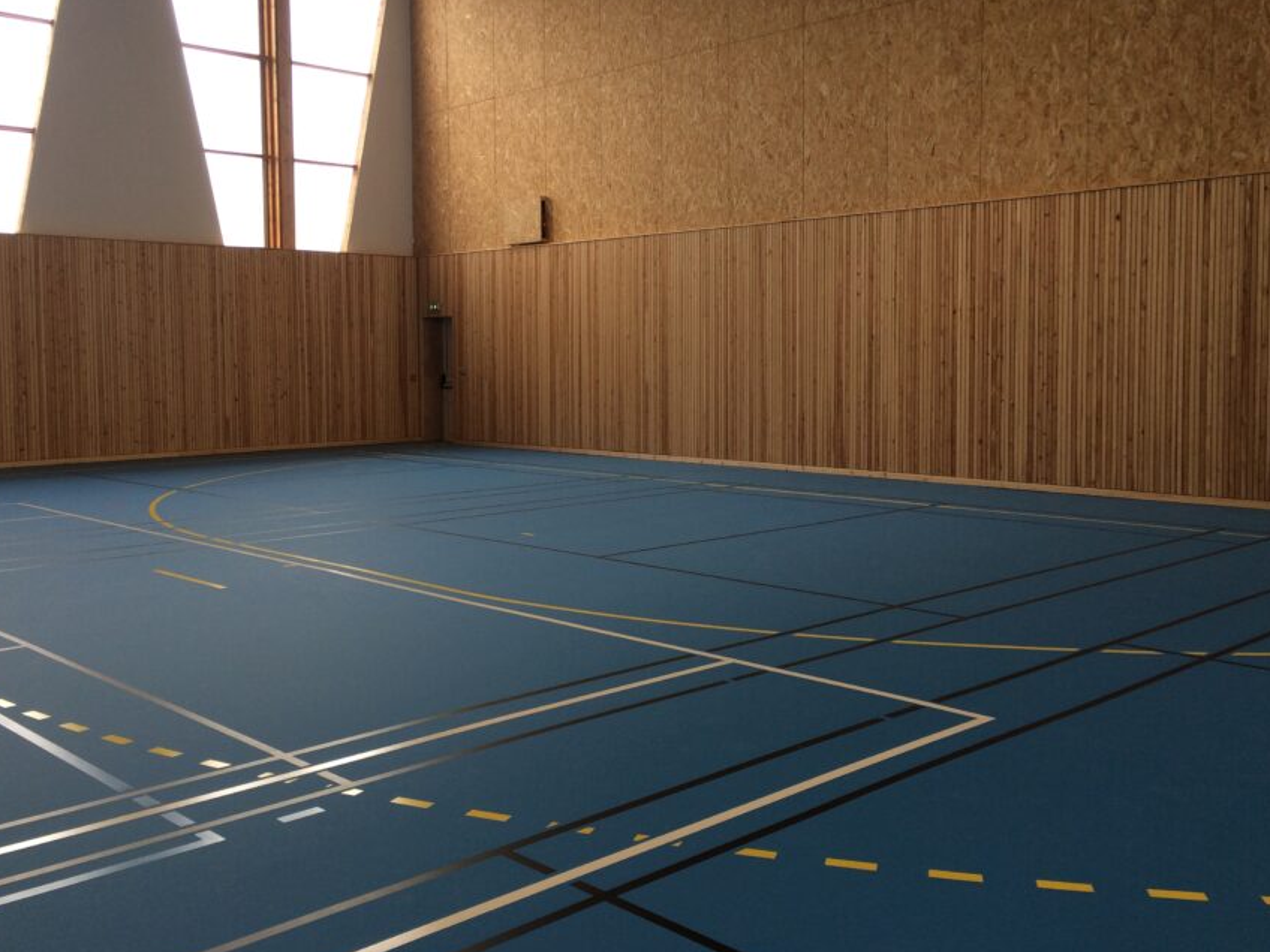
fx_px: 1284
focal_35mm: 35
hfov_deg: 52.6
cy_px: 413
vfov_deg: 40.6
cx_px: 605
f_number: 2.2
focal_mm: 4.15
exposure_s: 1/50
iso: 50
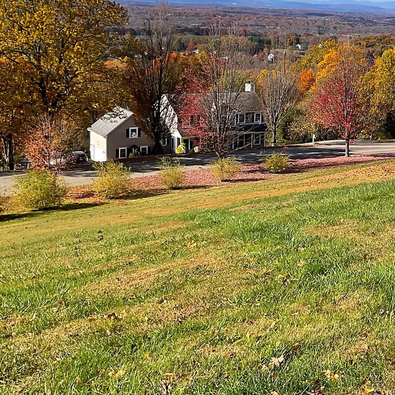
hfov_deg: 25.9
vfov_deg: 27.7
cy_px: 88
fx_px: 788
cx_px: 439
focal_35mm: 61
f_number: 1.8
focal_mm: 3
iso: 16
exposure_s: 1/2058
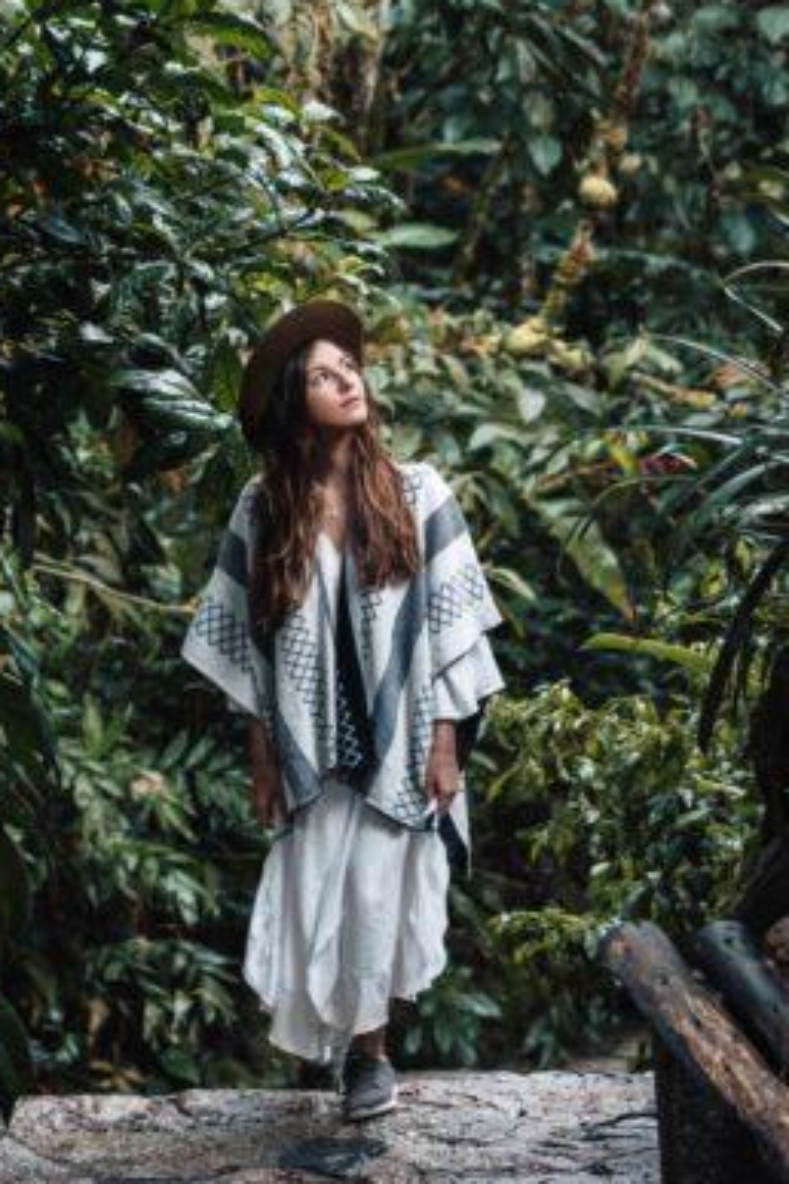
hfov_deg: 6.6
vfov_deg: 9.8
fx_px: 6870
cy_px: 132
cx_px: 127
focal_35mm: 209
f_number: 2.8
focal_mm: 79
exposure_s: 1/80
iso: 640
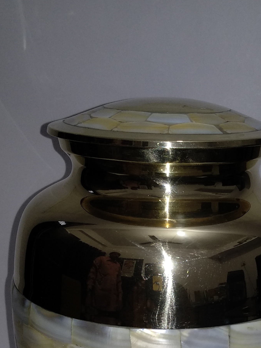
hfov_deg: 29.2
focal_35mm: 49
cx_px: 196
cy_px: 300
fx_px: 493
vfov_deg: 36.9
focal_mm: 3.81
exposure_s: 1/50
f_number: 2.2
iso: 200
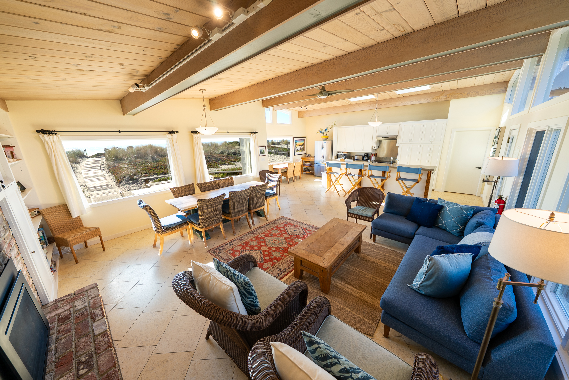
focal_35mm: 12
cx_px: 284
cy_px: 190
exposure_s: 1/50
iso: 80
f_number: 5
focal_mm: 12
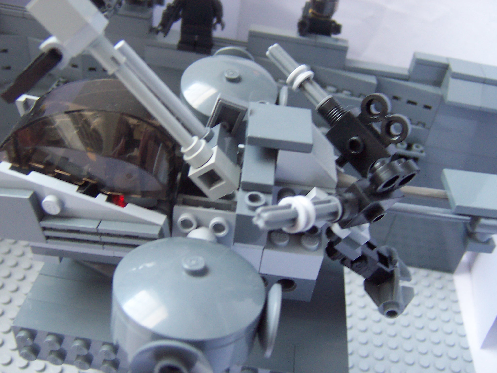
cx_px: 248
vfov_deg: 39.7
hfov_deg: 51.4
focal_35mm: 36
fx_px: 517
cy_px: 186
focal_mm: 5.6
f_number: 2.8
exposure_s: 1/8
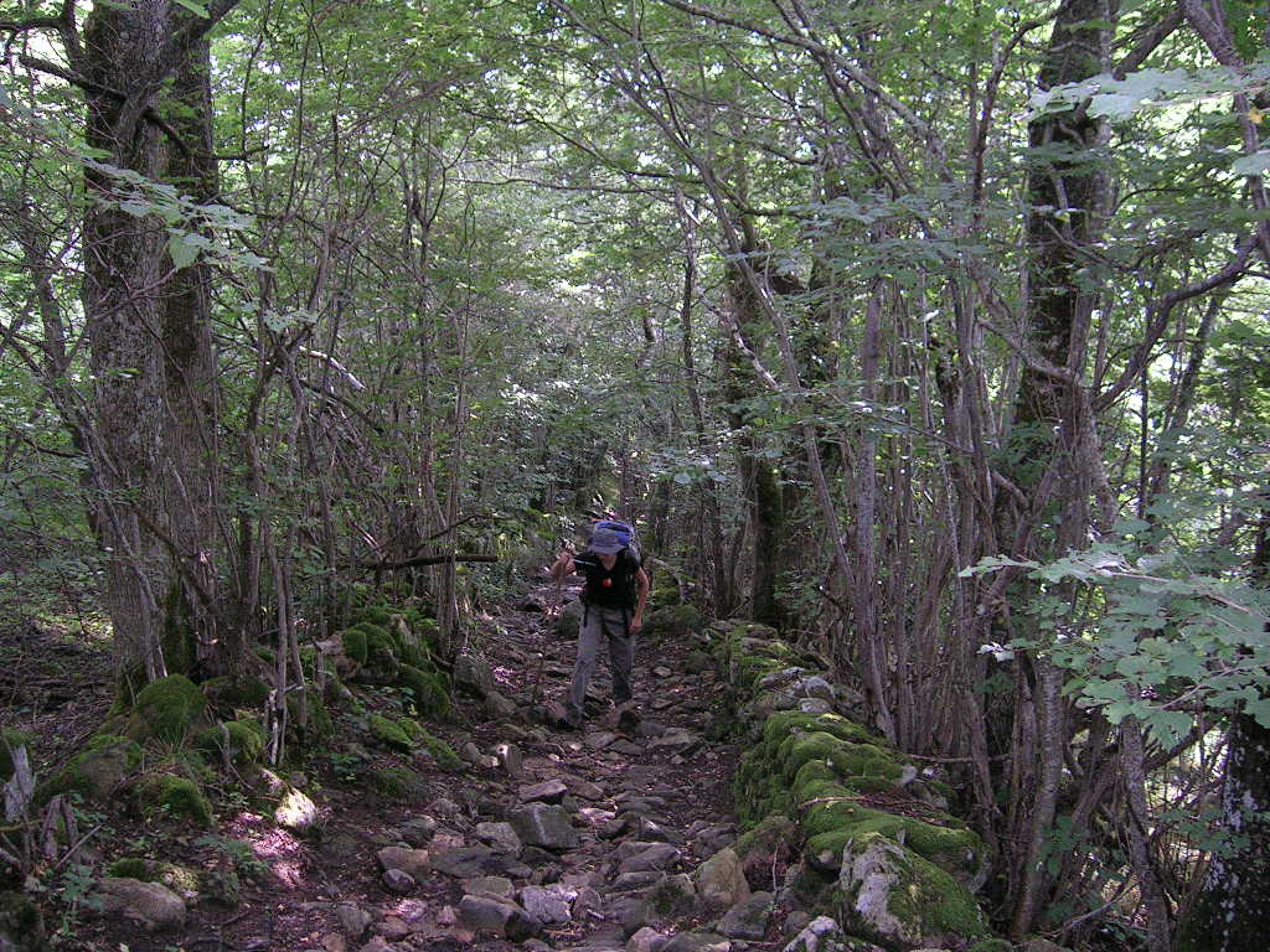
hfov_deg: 52.6
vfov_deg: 40.7
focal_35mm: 35
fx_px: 1284
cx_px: 635
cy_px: 476
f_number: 2.8
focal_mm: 5.4
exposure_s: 1/60.1
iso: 155
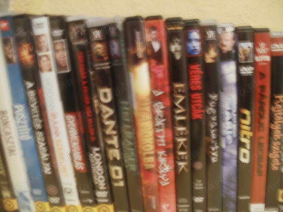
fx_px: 294
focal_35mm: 36
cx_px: 142
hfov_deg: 51.4
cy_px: 106
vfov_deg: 39.7
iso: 200
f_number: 3.5
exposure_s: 1/2
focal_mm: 6.3
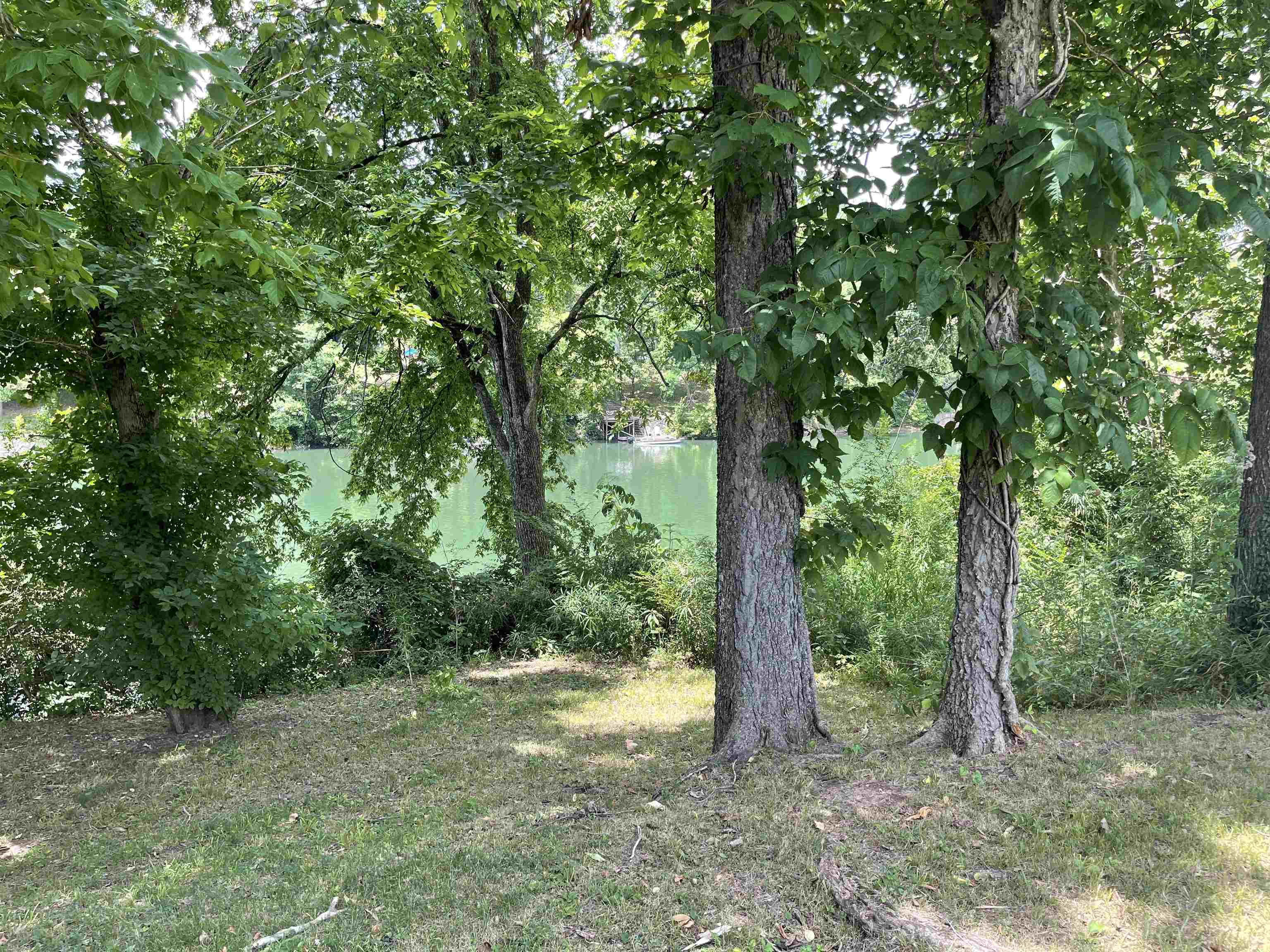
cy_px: 476
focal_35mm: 26
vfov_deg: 53.1
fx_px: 954
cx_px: 635
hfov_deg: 67.3
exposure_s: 1/279
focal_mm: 5.1
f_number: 1.6
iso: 32
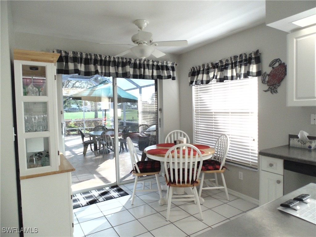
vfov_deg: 61.1
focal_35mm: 22
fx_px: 201
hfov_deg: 76.4
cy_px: 118
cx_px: 158
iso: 250
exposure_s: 1/30
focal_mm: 4
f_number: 3.1
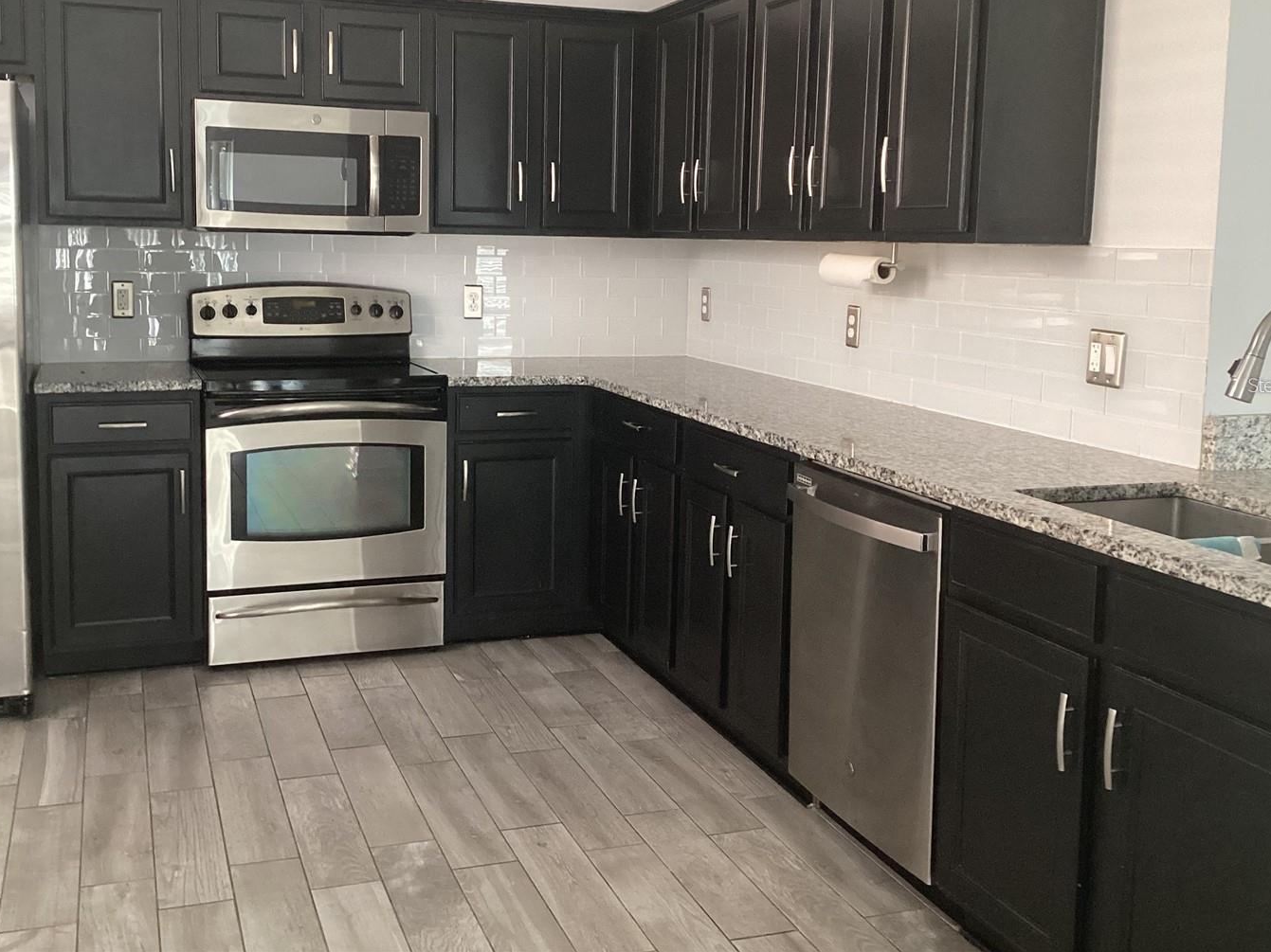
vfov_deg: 38.5
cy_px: 385
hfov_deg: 50.1
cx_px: 579
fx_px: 1358
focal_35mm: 37
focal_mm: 3.3
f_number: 2.4
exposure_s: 1/60
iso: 320
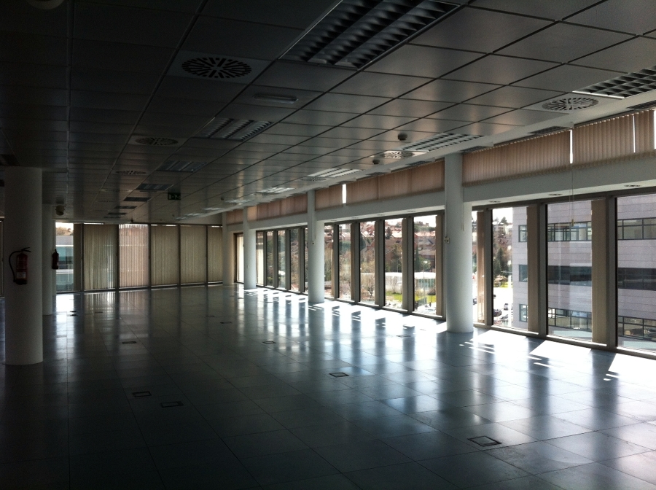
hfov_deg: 52.7
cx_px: 328
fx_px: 662
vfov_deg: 40.6
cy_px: 245
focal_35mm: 35
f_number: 2.8
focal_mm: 3.85
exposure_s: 1/120
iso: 80
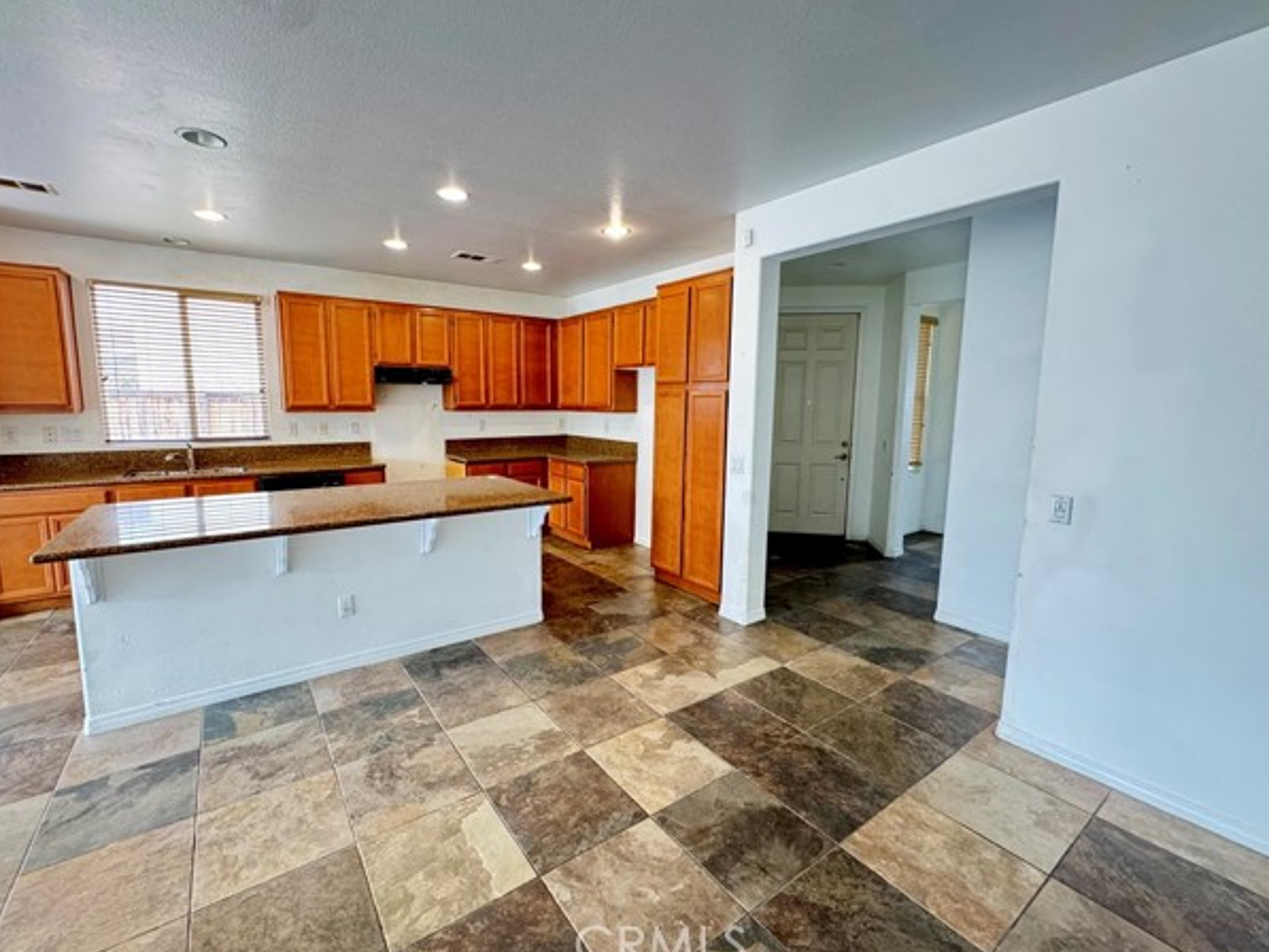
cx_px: 599
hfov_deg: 98.1
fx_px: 550
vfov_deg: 81.8
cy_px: 465
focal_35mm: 15
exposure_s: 1/60
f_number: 2.2
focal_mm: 2.22
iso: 320
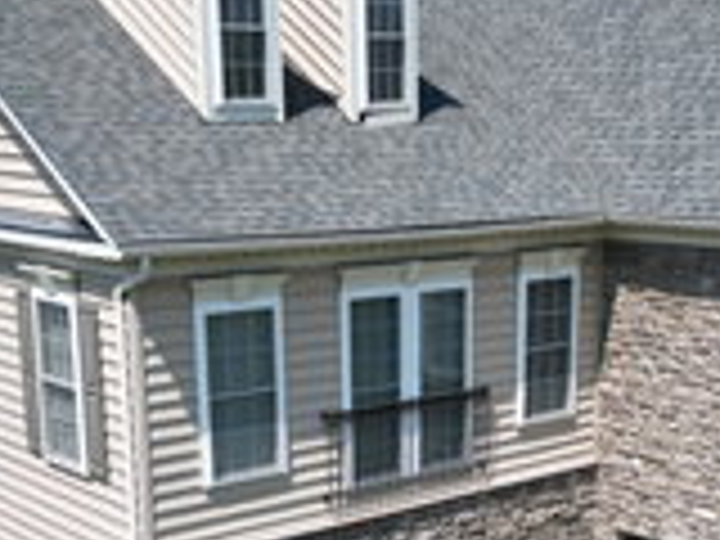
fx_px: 1331
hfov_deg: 30.1
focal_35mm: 64
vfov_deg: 22.4
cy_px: 482
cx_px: 448
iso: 140
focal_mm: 6.72
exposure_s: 1/3200
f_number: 1.7
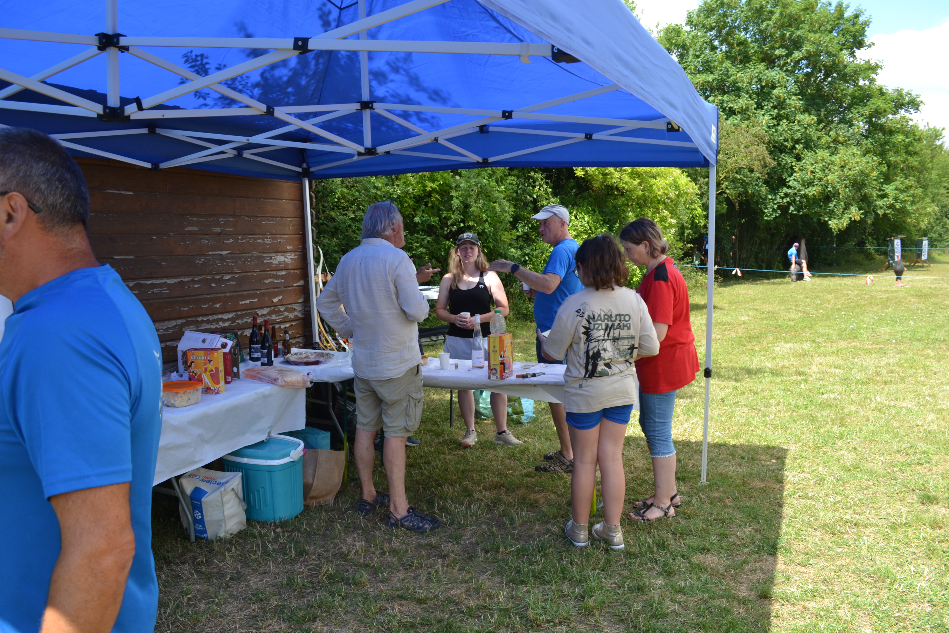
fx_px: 712
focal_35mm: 27
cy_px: 316
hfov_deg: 67.4
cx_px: 474
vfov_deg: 47.9
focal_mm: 18
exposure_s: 1/125
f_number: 5.6
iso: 100
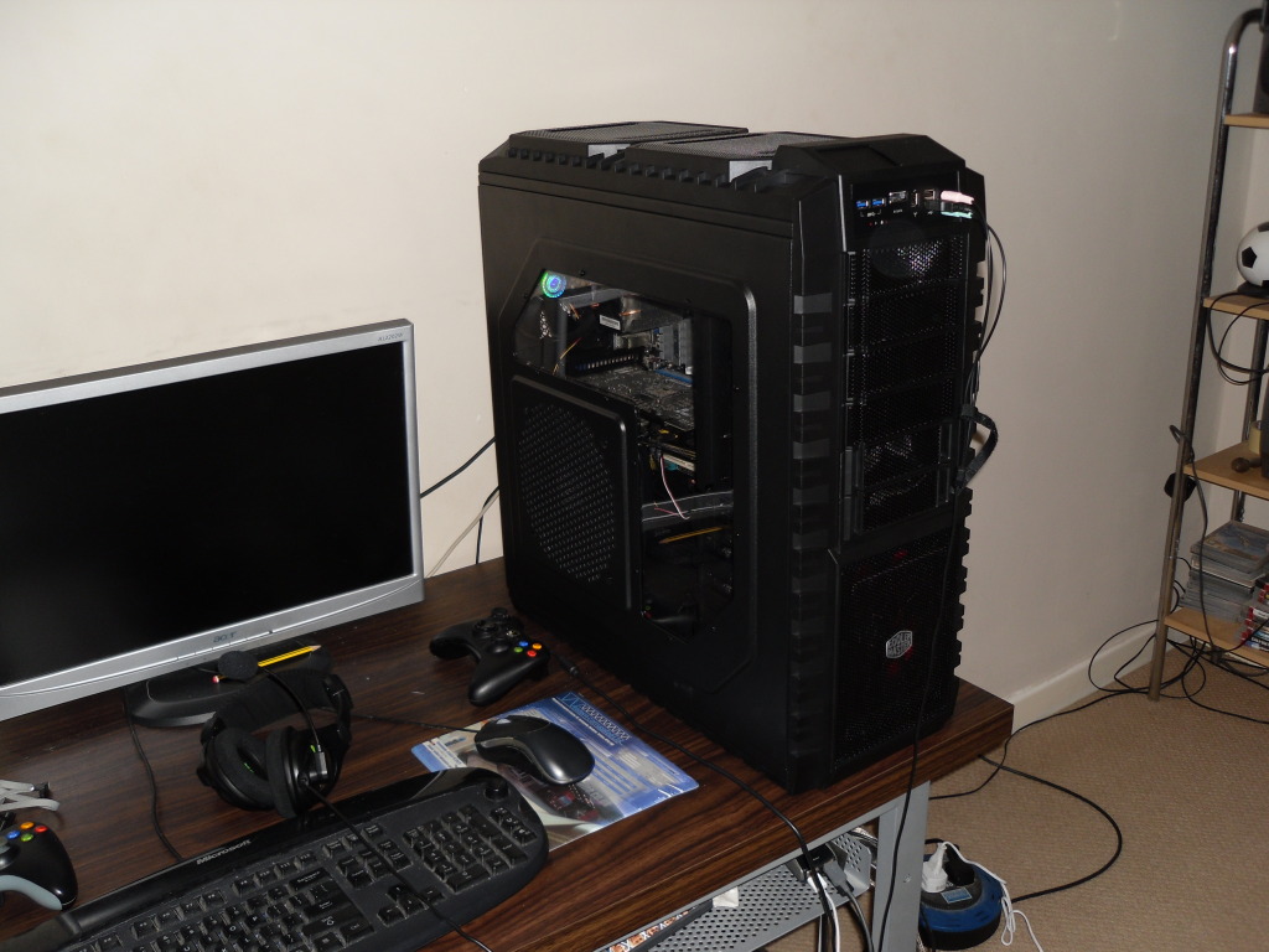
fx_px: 1246
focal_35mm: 34
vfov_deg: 41.8
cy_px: 476
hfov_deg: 54.0
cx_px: 634
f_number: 2.8
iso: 100
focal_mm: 6
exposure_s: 1/45
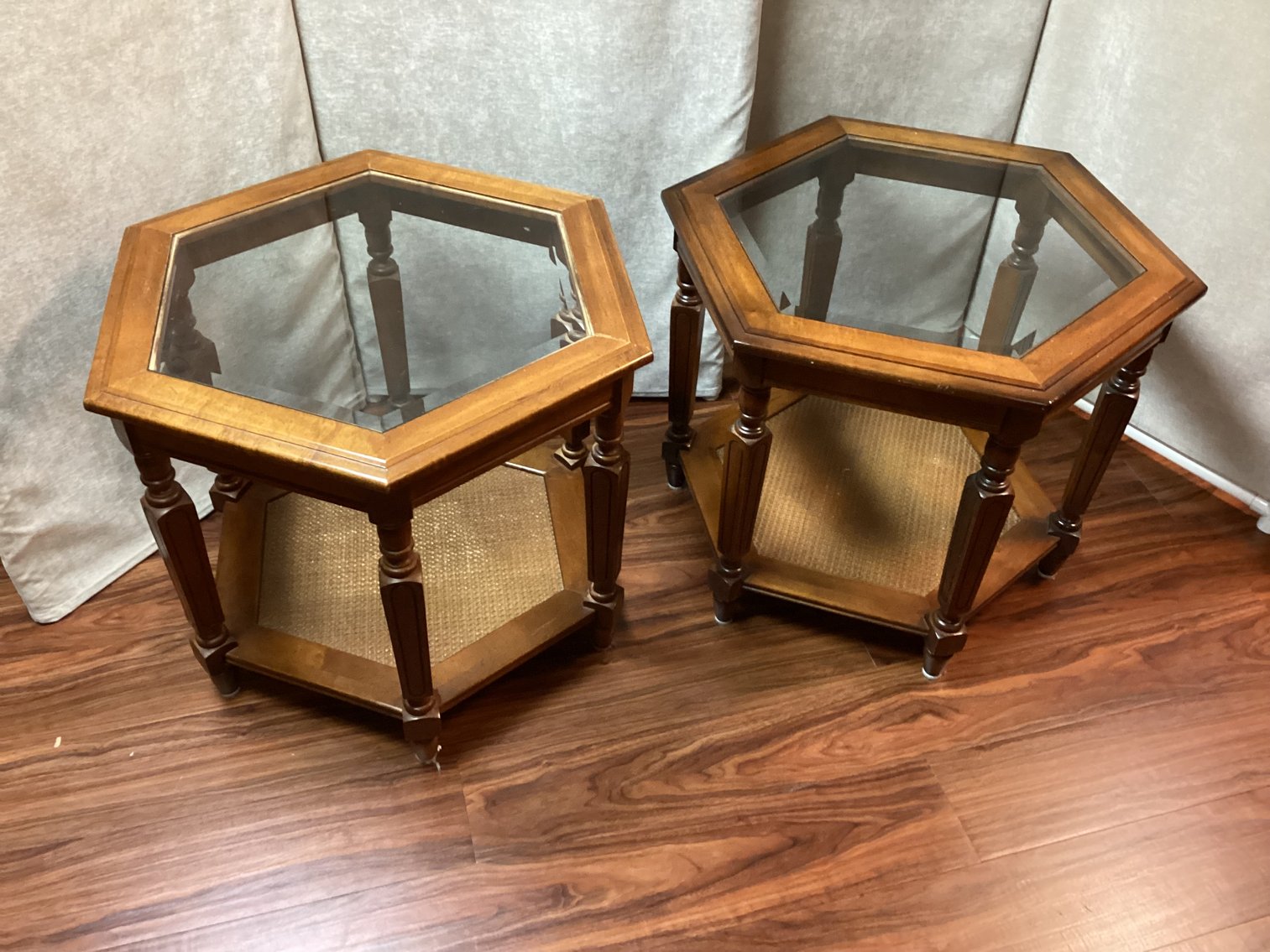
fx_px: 1137
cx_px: 635
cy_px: 476
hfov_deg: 58.3
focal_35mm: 31
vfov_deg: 45.4
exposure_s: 1/30
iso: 400
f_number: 2.4
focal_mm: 3.3
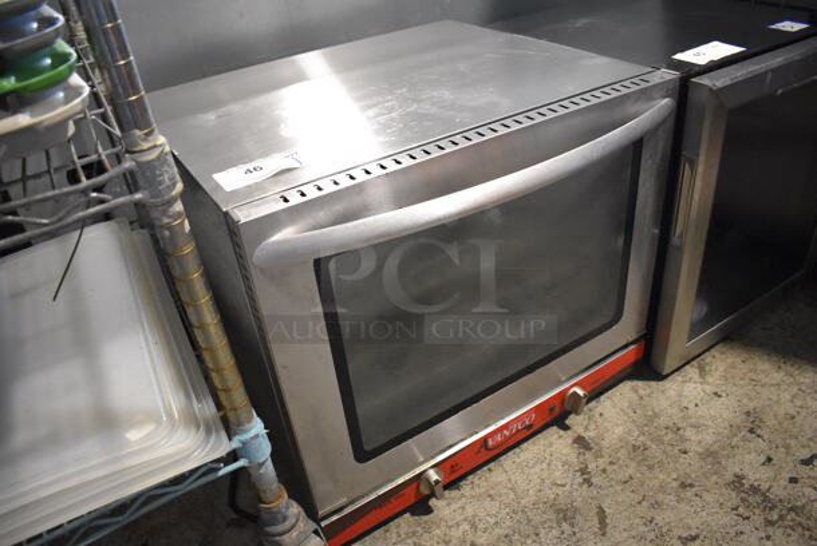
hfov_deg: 67.3
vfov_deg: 48.0
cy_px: 273
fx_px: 613
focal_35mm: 27
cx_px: 408
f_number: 3.5
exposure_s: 1/125
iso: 3600
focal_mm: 18
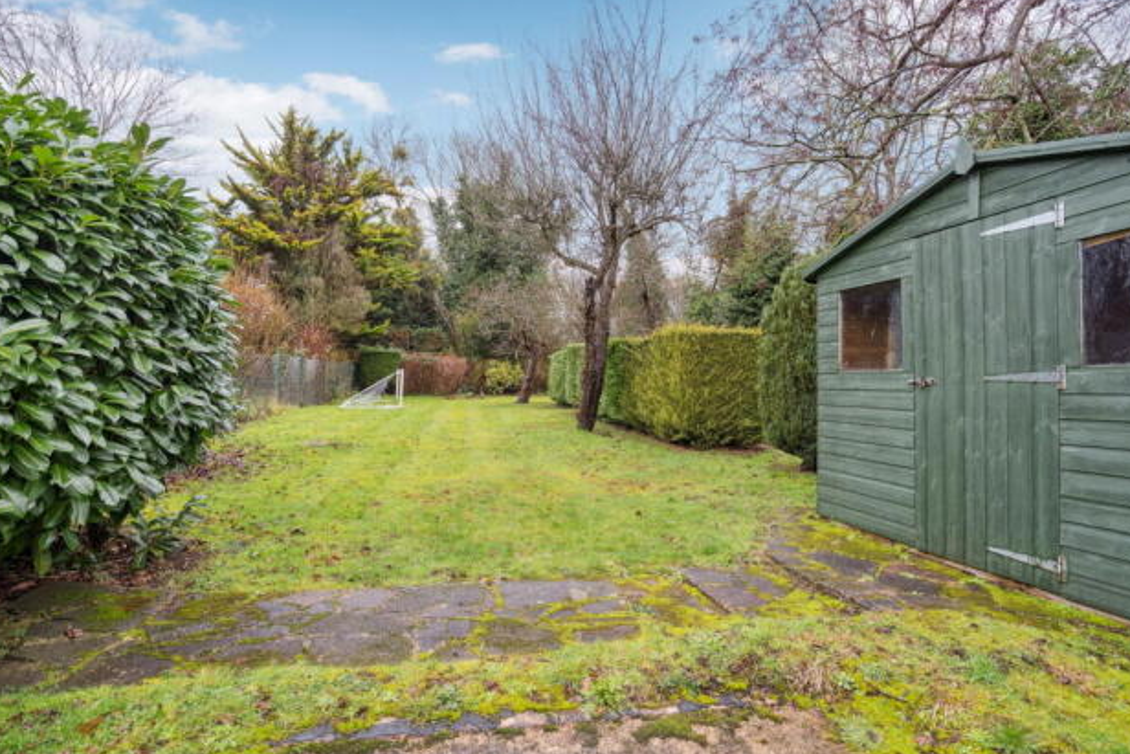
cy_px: 366
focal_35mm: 17
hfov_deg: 93.2
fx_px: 534
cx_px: 551
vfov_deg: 70.5
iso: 320
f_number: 5.6
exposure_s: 1/40
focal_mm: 16
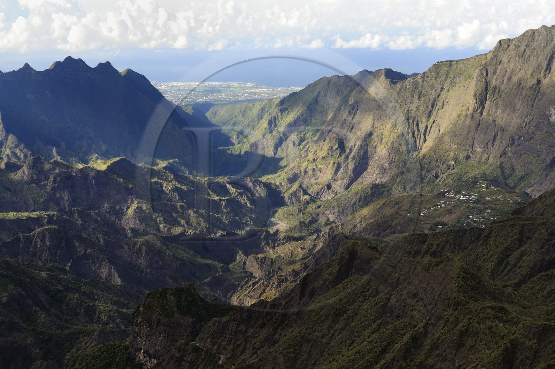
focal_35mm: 70
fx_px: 1078
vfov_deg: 19.4
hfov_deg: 28.9
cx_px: 278
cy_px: 184
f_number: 8
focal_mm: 70
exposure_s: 1/800
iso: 800
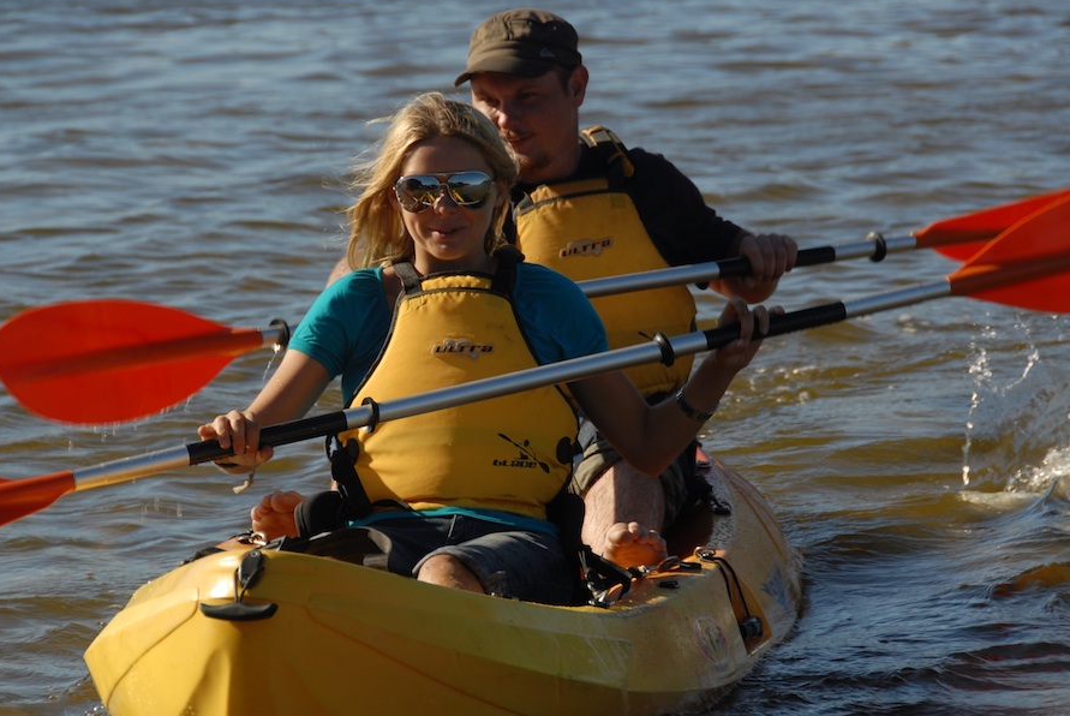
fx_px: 6664
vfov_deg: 6.1
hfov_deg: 9.2
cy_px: 357
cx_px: 532
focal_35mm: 224
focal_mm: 130
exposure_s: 1/160
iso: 100
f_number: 6.3
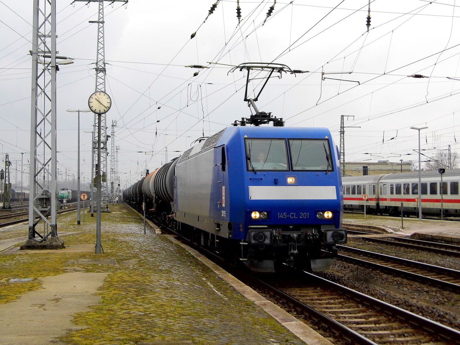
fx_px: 771
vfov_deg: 25.2
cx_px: 230
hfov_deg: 33.2
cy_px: 172
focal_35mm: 58
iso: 100
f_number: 3.9
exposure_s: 1/267
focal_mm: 10.4
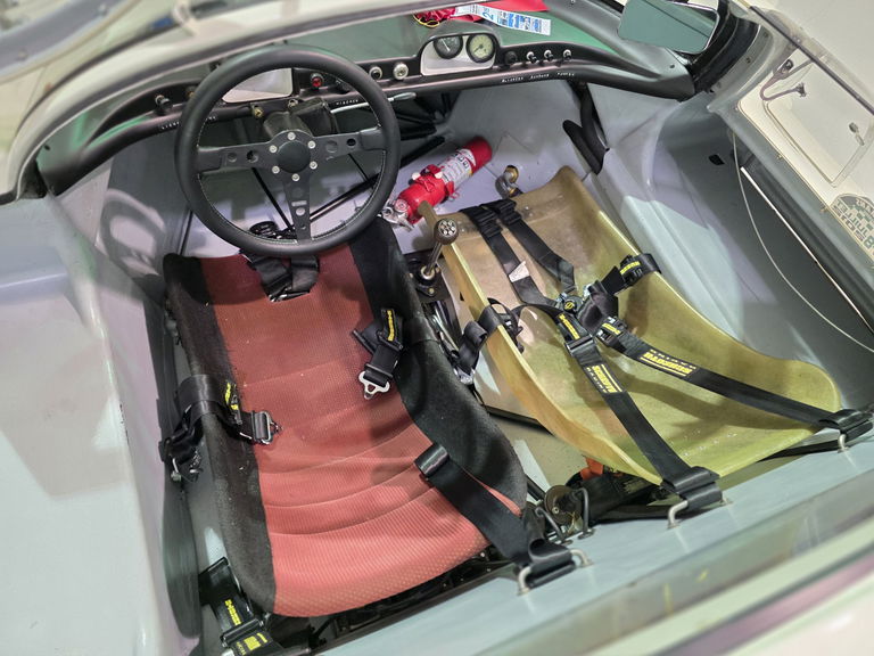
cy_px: 328
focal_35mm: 23
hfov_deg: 73.9
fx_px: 581
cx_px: 437
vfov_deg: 58.9
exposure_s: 1/60
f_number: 1.7
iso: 1250
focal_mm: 6.3
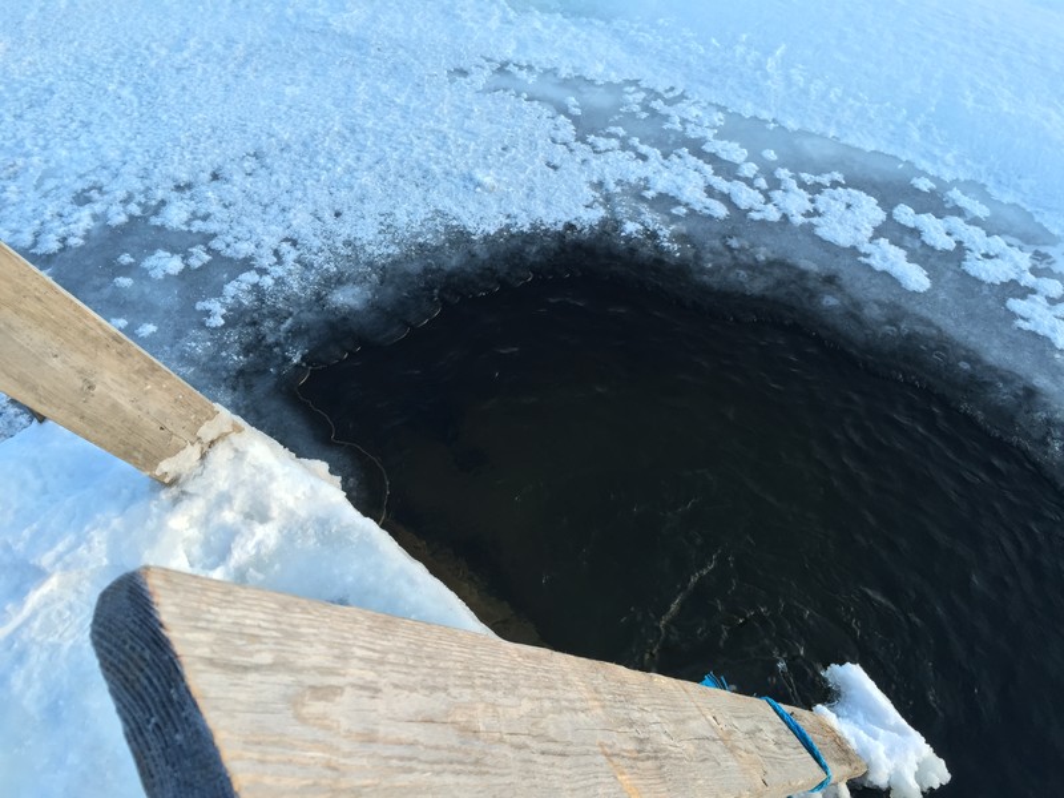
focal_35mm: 29
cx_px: 532
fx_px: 891
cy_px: 399
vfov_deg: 48.2
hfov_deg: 61.7
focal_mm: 4.15
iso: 40
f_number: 2.2
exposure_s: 1/60
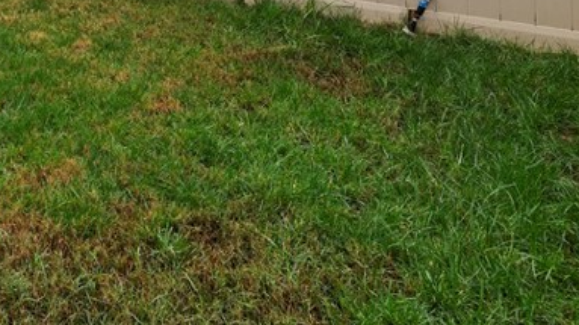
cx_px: -18
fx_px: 645
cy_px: -119
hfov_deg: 41.2
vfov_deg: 24.1
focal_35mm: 42
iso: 500
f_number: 10
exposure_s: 1/160
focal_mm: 15
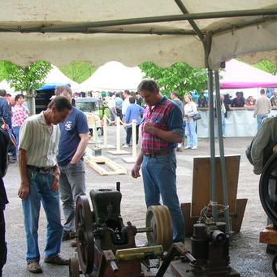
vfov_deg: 29.4
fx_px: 525
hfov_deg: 28.7
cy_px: 180
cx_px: 232
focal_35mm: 58
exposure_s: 1/62
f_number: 2.8
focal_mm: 5.8
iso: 50
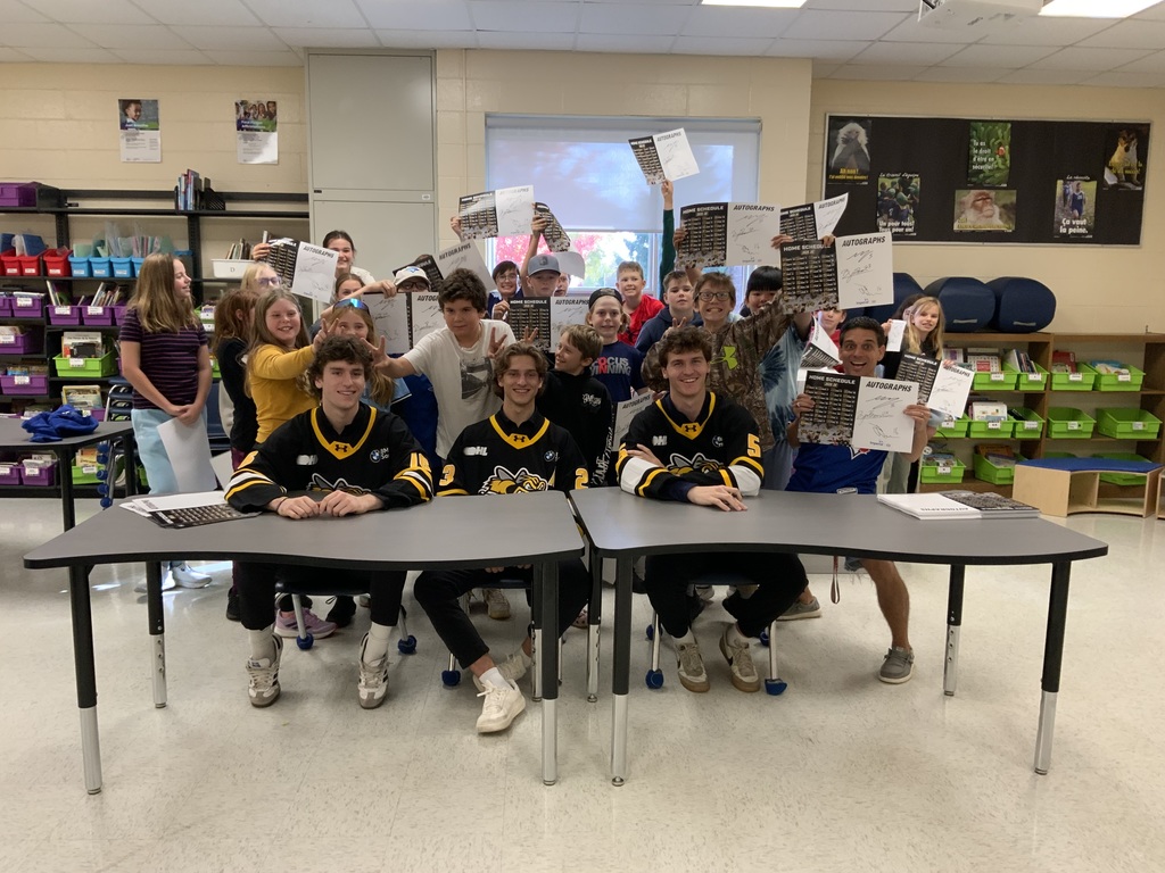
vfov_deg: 48.2
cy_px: 436
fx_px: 976
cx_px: 582
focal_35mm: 29
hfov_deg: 61.7
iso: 160
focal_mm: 3
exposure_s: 1/60
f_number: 1.8
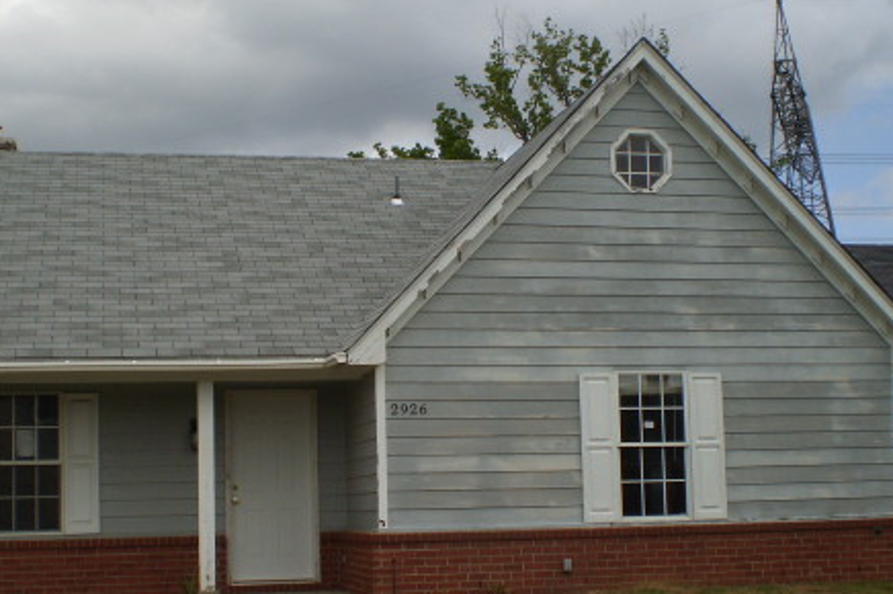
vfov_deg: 24.5
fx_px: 1363
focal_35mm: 55
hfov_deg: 36.2
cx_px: 399
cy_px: 385
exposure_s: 1/2000
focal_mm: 6.3
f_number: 4.6
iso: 64
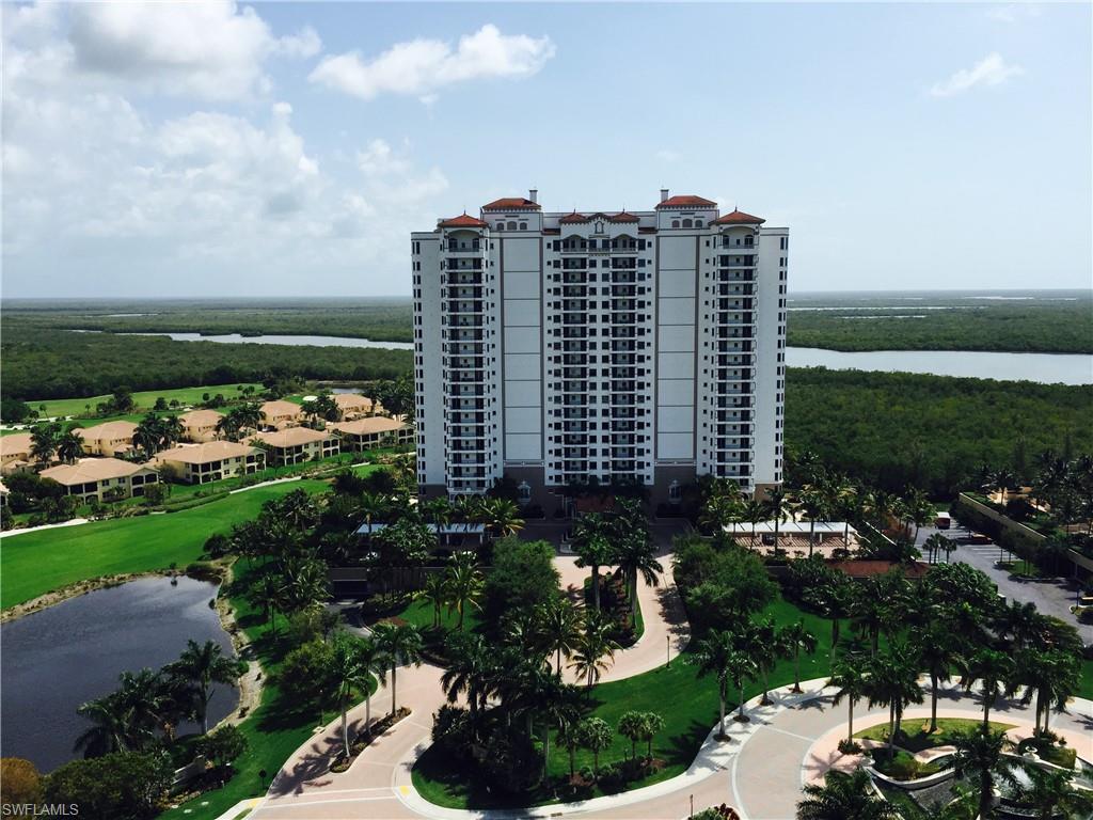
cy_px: 410
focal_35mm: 29
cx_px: 546
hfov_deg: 61.7
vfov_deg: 48.2
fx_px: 916
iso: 32
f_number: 2.2
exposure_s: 1/2639
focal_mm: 4.15
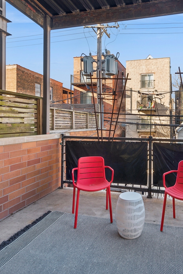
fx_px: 175
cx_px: 134
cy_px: 130
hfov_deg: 53.0
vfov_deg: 76.0
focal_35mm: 23
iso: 200
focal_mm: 14
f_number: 8
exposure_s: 1/40
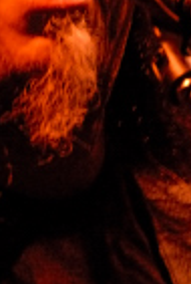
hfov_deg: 1.6
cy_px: 135
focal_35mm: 859
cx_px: 106
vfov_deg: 2.4
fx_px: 6787
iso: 1000
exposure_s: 1/80
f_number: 5.6
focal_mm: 135
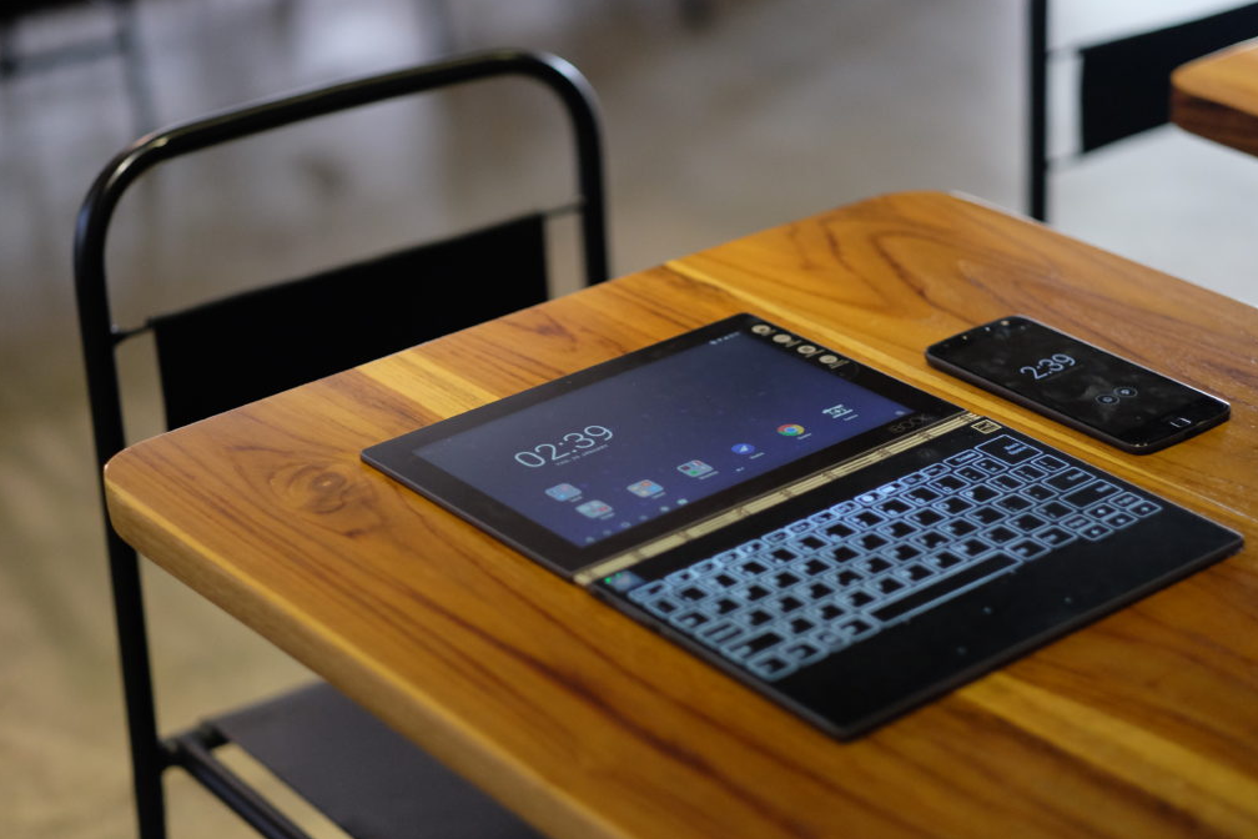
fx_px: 2970
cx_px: 629
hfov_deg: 23.9
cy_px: 421
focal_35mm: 85
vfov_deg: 16.1
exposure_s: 1/58
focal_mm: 56
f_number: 1.2
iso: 2000
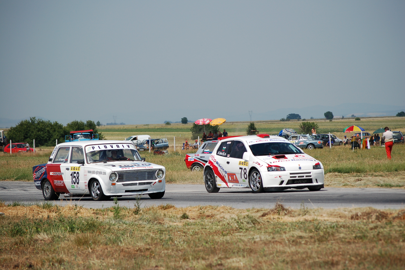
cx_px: 202
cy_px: 135
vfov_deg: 7.6
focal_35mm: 180
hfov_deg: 11.4
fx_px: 2023
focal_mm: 120
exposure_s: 1/1600
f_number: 5.6
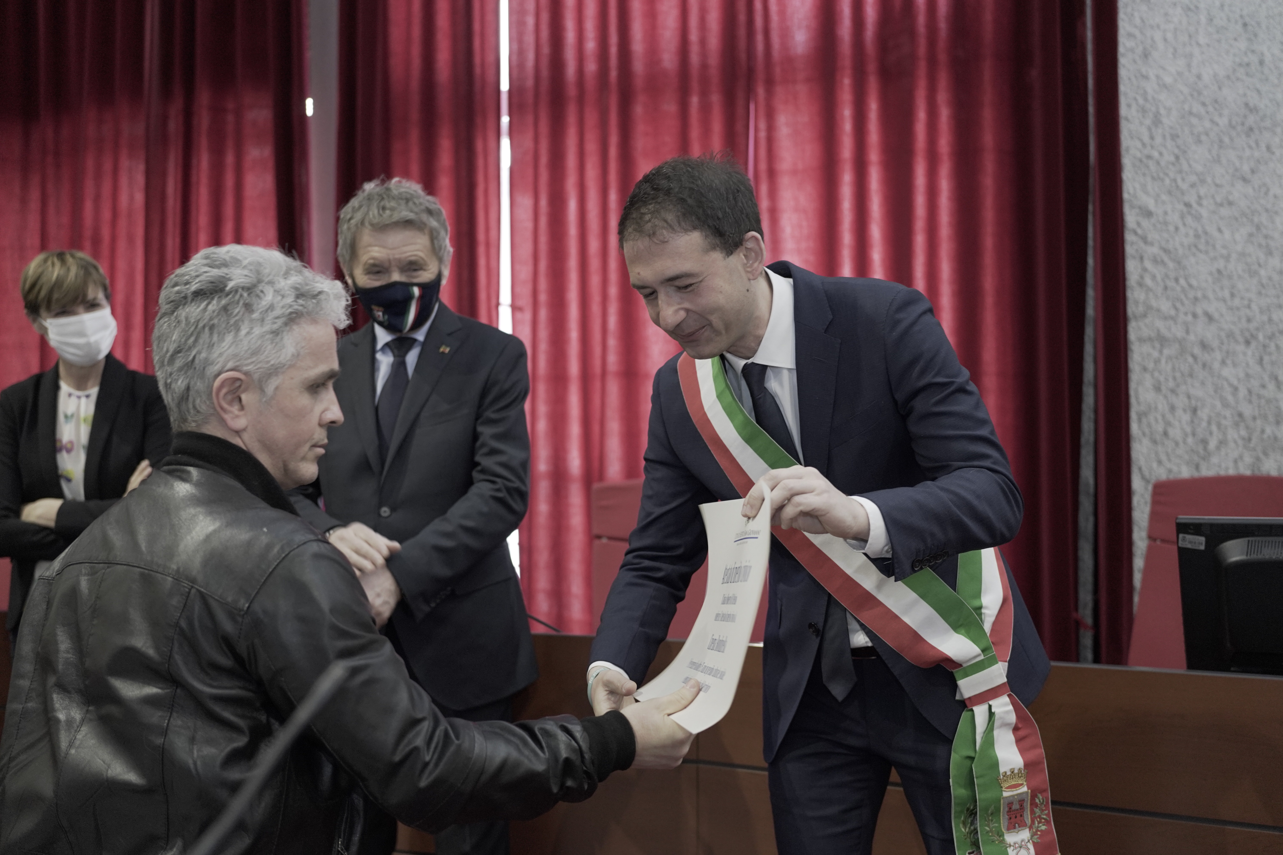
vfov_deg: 33.4
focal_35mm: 40
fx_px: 1425
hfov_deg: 48.5
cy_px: 428
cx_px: 642
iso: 3200
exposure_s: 1/100
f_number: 2.8
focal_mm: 40
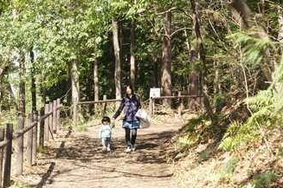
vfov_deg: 15.7
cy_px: 79
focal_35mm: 87
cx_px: 104
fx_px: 680
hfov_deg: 23.4
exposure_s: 1/80
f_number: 7.1
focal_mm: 45
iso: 200
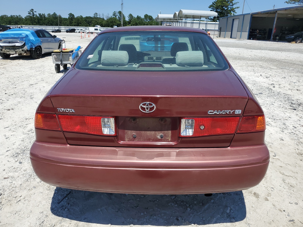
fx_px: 228
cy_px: 114
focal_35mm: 26
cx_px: 152
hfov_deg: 67.3
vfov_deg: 53.1
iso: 50
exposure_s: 1/5000
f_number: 1.5
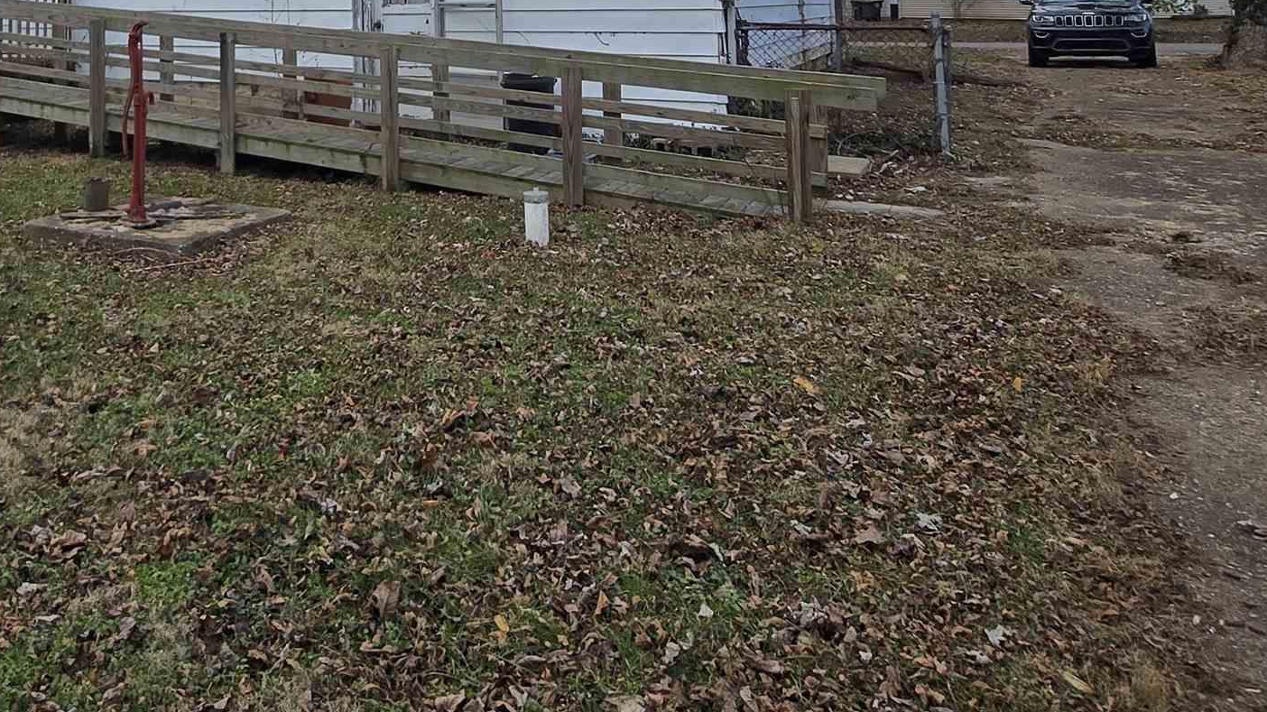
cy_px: -54
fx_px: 1041
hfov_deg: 58.5
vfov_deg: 33.4
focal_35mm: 31
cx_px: 279
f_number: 2.2
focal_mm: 1.7
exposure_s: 1/523
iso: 25
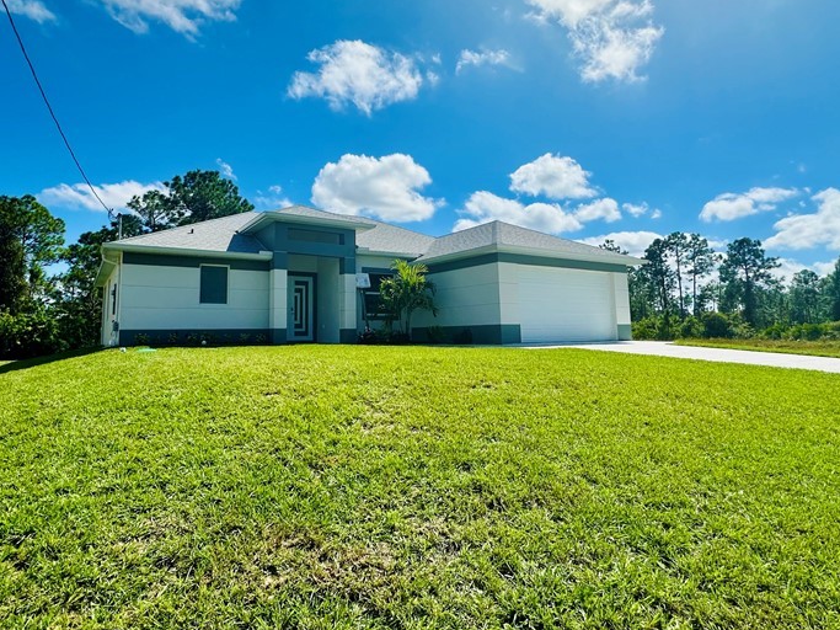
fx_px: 510
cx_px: 374
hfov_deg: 78.7
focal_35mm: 21
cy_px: 274
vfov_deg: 63.2
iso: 40
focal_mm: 2.22
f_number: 2.2
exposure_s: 1/3205
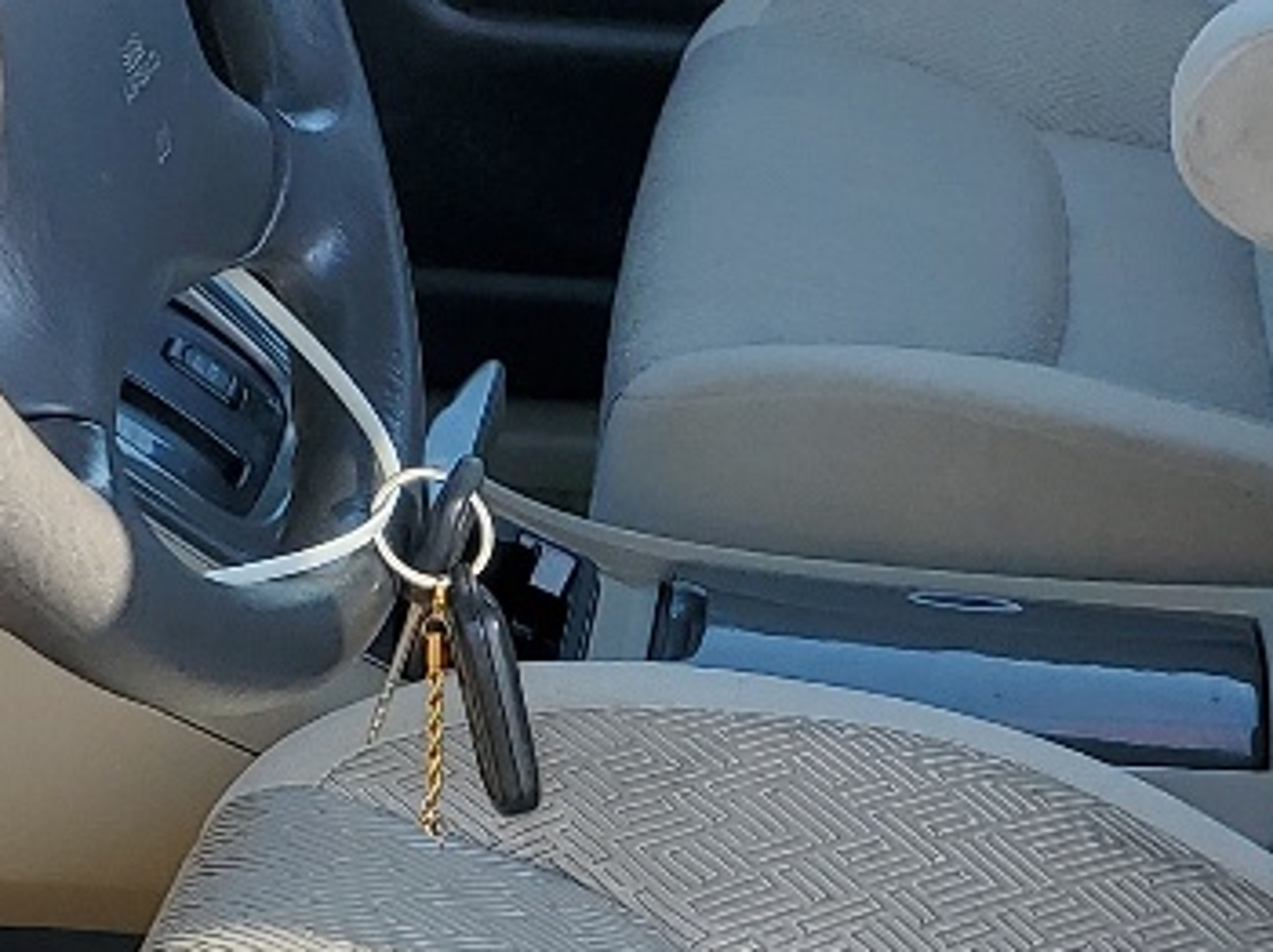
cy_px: 716
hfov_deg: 16.6
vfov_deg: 12.4
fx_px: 4373
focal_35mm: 119
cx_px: 702
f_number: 1.5
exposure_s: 1/667
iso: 50
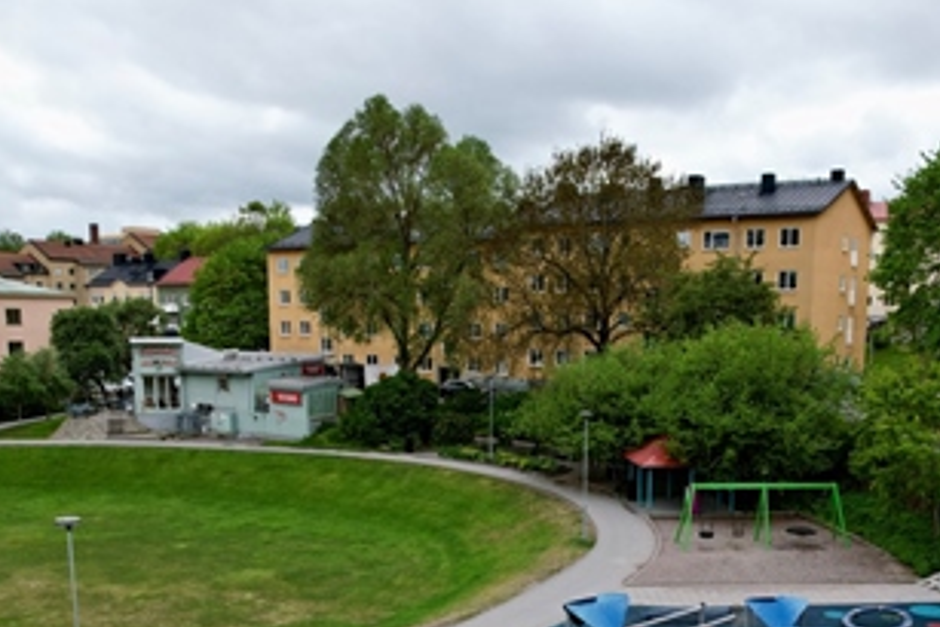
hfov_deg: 50.5
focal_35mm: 38
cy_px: 523
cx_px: 536
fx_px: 993
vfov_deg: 33.8
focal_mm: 8.38
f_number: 2.8
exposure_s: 1/80
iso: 100
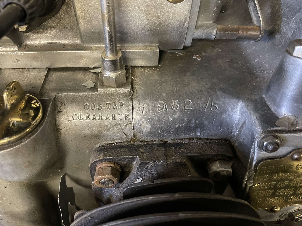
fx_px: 227
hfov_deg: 67.3
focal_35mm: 26
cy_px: 113
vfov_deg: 53.1
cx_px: 151
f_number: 1.6
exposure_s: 1/25
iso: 640
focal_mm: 4.2
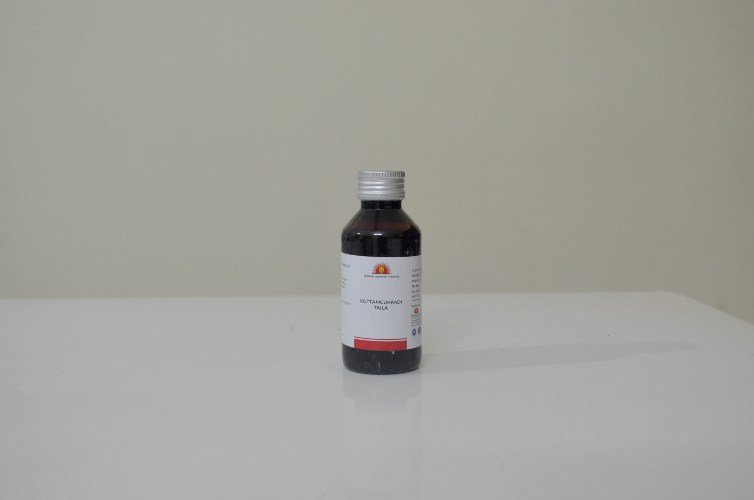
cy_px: 250
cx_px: 377
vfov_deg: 31.8
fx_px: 878
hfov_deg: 46.5
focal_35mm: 42
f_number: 4.5
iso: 800
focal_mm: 28
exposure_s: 1/40
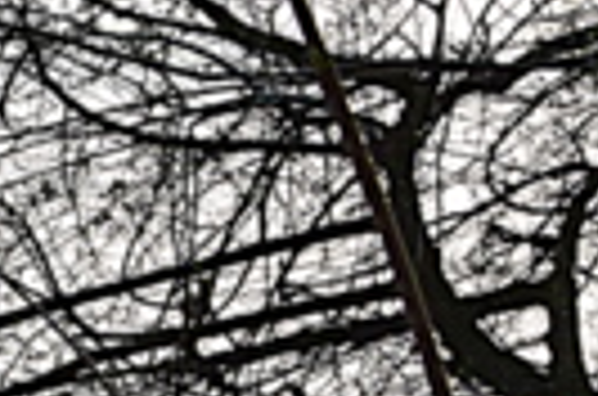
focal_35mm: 163
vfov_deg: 8.0
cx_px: -931
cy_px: 801
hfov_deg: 10.5
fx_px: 2701
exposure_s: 1/200
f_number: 10
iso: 400
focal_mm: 18
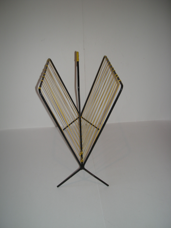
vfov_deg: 52.6
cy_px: 114
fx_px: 231
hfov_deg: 40.7
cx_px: 86
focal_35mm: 35
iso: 50
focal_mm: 5.7
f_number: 2.8
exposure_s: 1/47.2
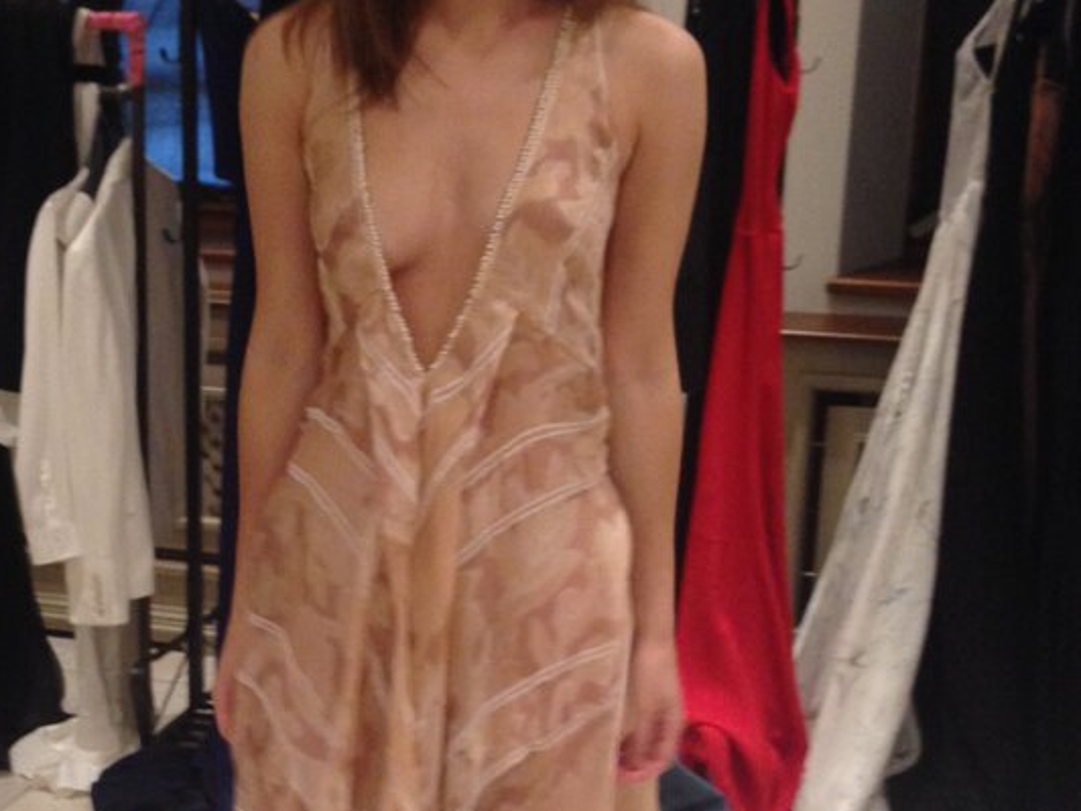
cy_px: 638
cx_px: 376
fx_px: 2092
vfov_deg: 21.7
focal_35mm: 67
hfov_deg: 28.8
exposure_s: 1/20
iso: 200
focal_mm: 4.12
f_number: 2.4
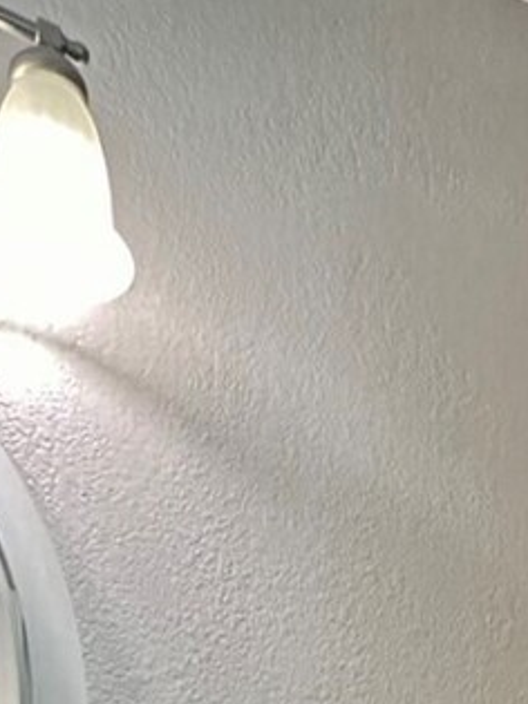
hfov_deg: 21.8
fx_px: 1302
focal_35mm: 64
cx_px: 573
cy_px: 1315
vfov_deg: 20.1
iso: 400
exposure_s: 1/60
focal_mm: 2.22
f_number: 2.2
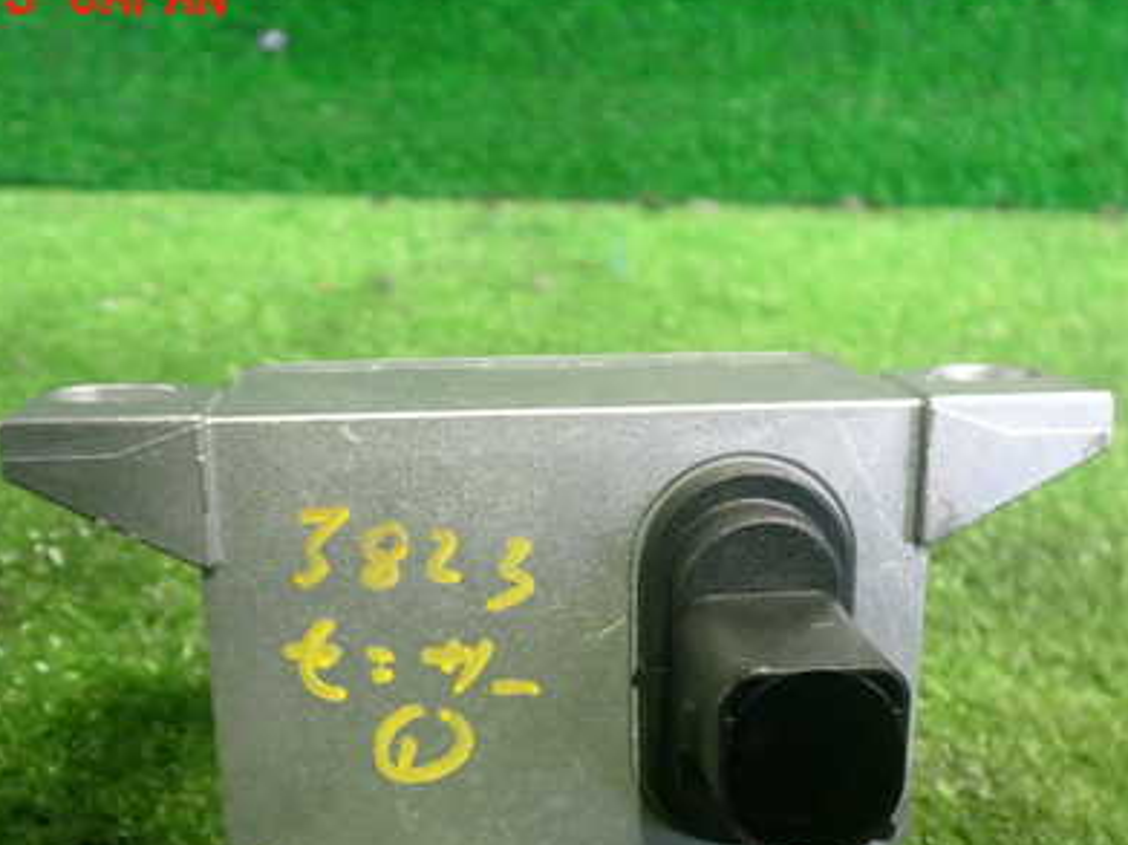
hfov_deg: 41.3
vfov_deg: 31.1
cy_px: 609
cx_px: 568
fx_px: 1499
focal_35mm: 46
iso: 640
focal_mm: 5.4
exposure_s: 1/30
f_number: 2.3
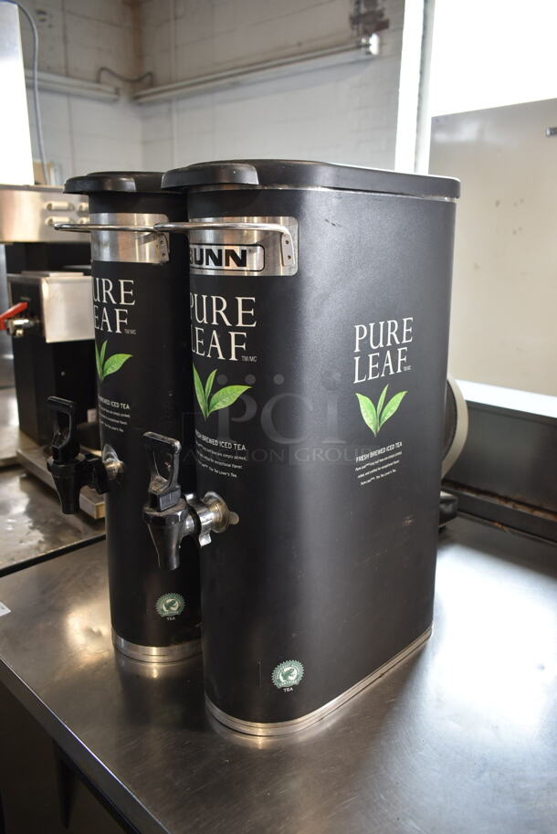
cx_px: 278
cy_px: 417
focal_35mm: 27
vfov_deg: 67.3
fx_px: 626
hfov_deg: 48.0
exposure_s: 1/30
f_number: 3.5
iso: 360
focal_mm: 18
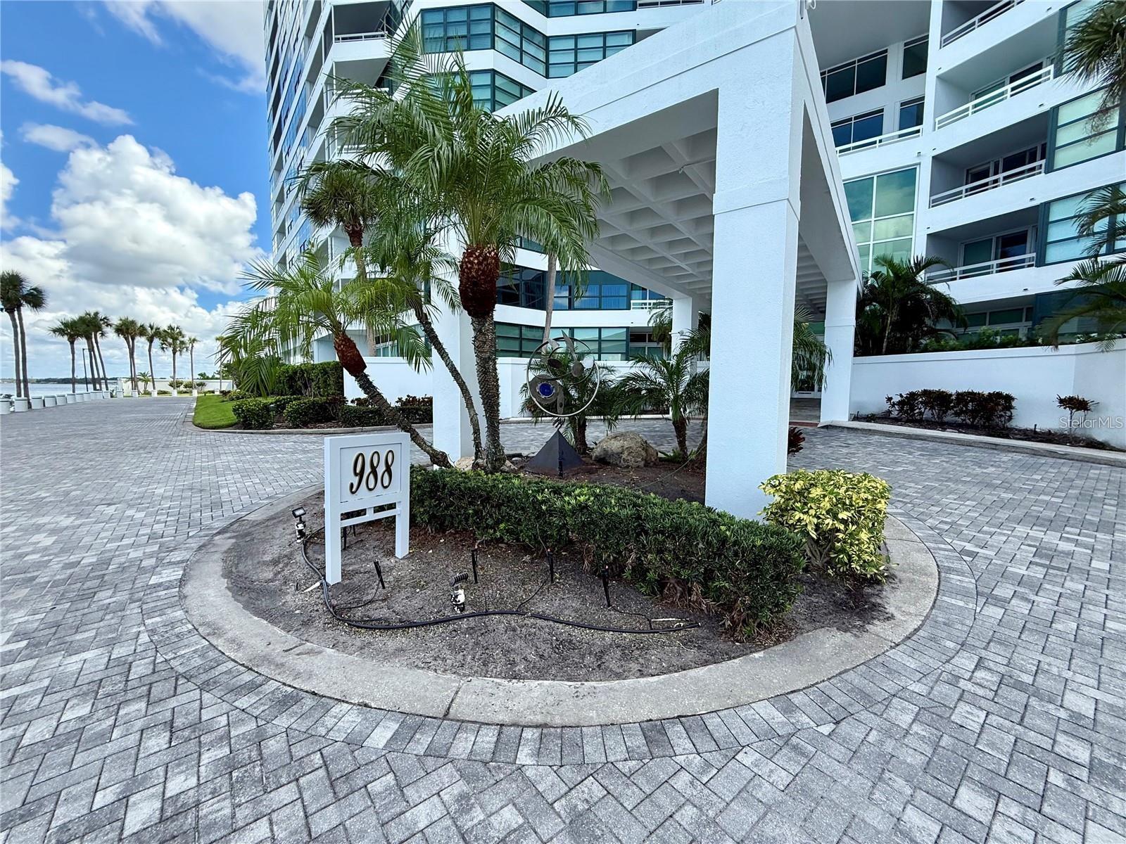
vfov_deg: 85.7
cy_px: 422
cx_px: 563
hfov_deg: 102.1
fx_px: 455
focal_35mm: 14
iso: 50
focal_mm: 2.22
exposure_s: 1/445
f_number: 2.2
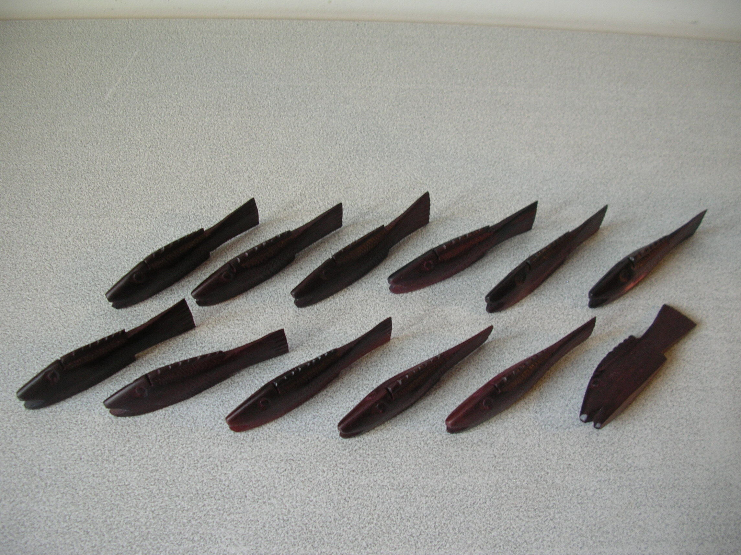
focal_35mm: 35
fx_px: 749
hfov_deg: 52.7
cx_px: 370
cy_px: 278
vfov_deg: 40.6
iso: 50
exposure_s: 1/7.2
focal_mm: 5.8
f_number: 2.8
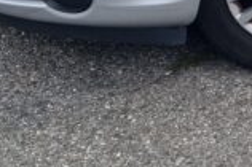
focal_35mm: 137
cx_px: 368
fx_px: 958
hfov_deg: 14.1
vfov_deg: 9.4
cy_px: -157
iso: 50
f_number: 1.8
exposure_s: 1/2336
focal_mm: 5.4
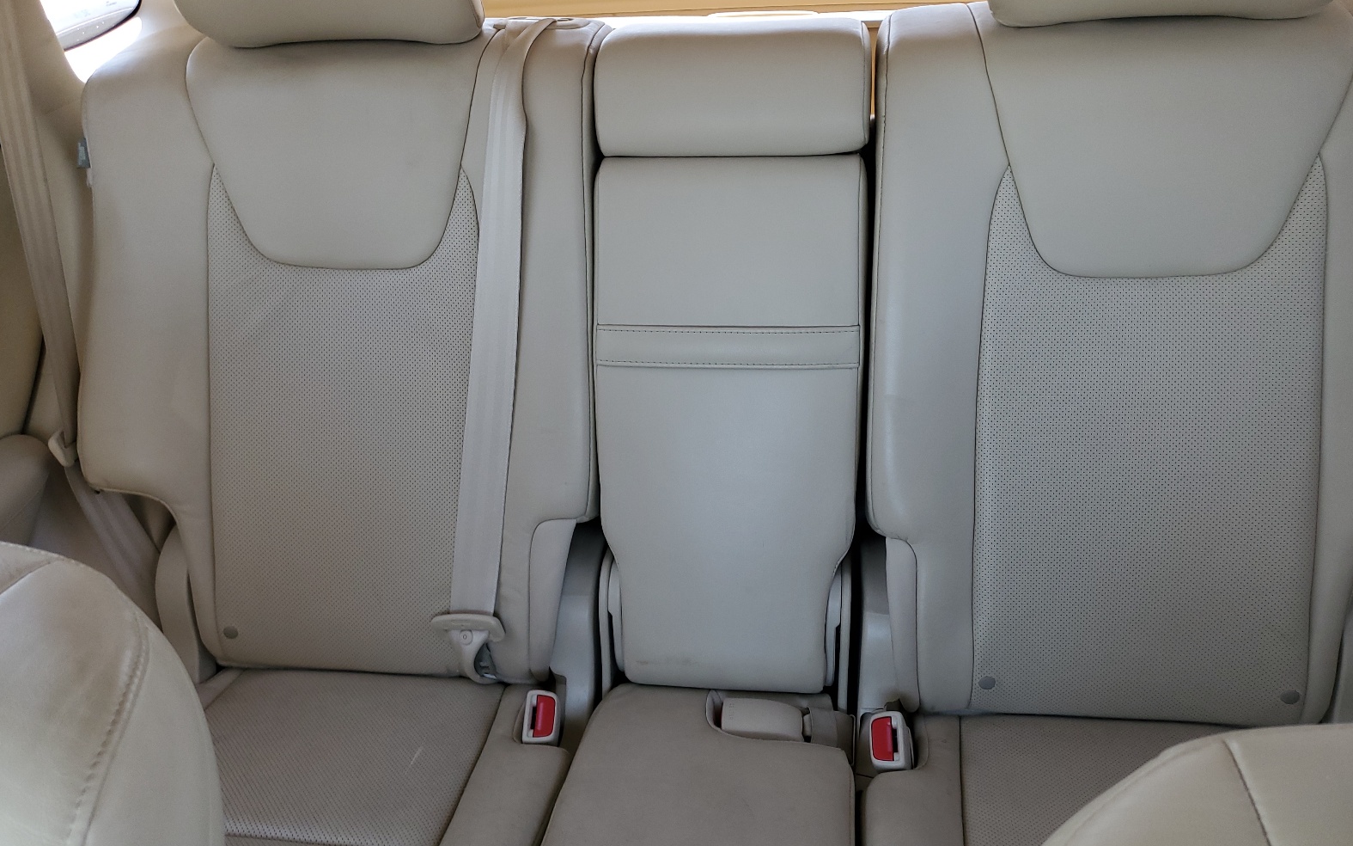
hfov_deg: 66.5
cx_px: 680
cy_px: 365
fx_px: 1032
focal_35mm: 28
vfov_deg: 44.4
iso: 58
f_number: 1.5
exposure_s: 1/120
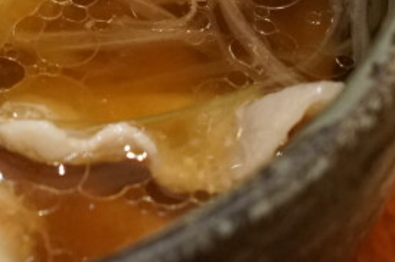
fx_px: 5227
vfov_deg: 2.9
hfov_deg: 4.3
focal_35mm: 477
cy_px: -158
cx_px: -258
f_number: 4
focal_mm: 58
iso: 1600
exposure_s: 1/80
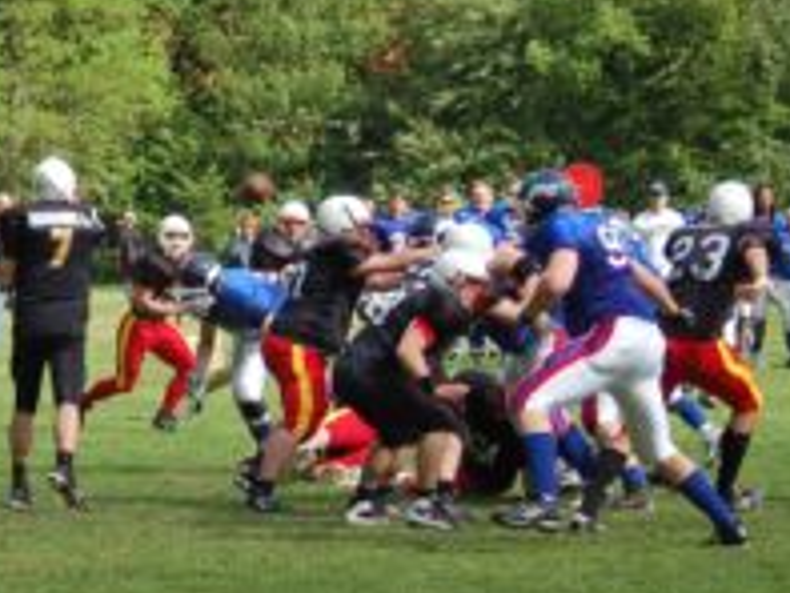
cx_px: 142
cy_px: 288
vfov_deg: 6.4
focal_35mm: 232
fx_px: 5298
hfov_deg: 8.5
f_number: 4
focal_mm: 70
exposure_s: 1/1000
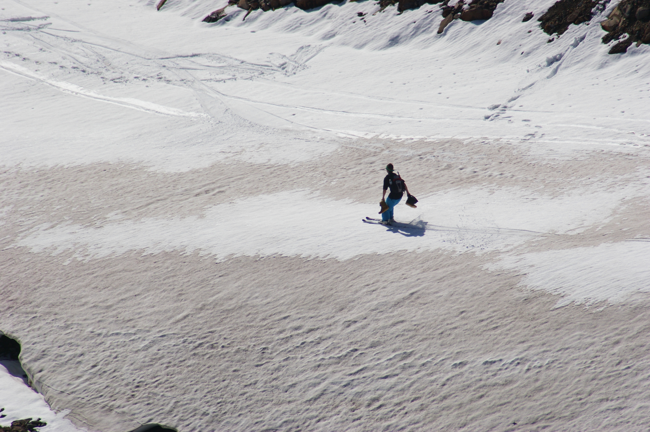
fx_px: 8118
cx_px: 325
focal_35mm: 450
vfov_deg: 3.0
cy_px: 216
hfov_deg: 4.6
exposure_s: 1/1000
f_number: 11
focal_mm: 300
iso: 200
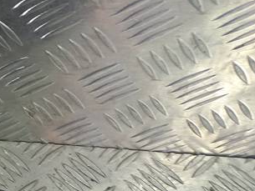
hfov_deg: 19.2
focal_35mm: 84
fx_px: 619
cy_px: 259
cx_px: -166
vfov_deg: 16.5
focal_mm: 4.6
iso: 64
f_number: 1.8
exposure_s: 1/50
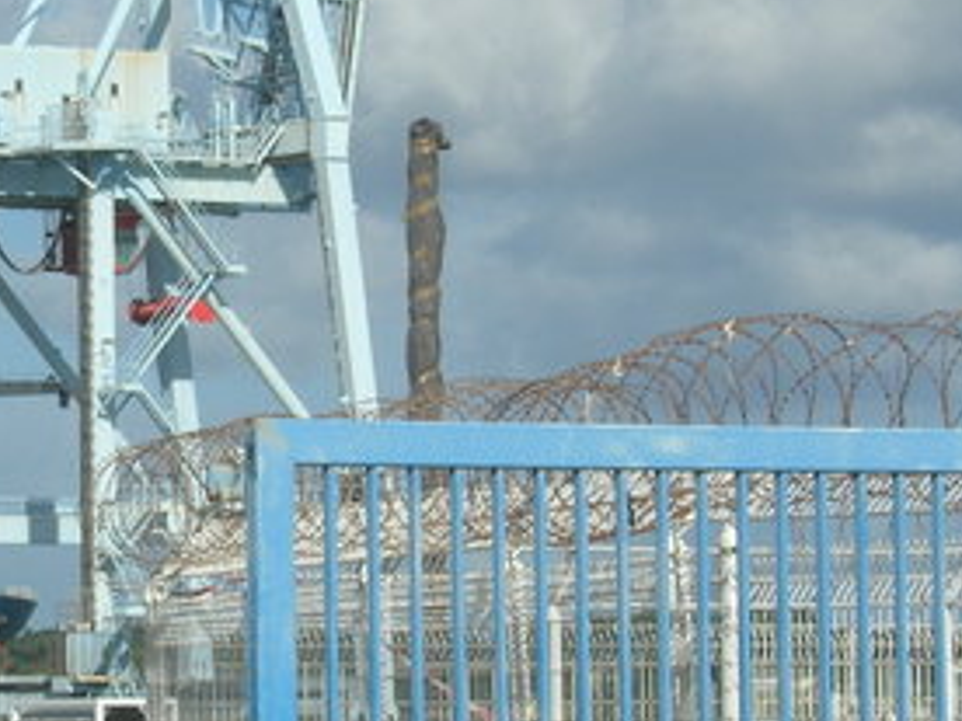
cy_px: 468
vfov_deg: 5.2
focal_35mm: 287
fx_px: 7976
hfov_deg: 6.9
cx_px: 87
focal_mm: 23.4
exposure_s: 1/408
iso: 64
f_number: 8.2
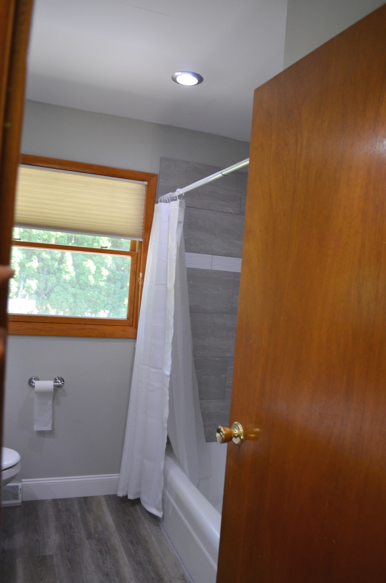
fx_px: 436
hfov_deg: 47.7
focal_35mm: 27
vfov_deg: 67.5
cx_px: 193
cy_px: 292
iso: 720
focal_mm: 18
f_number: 4
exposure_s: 1/60
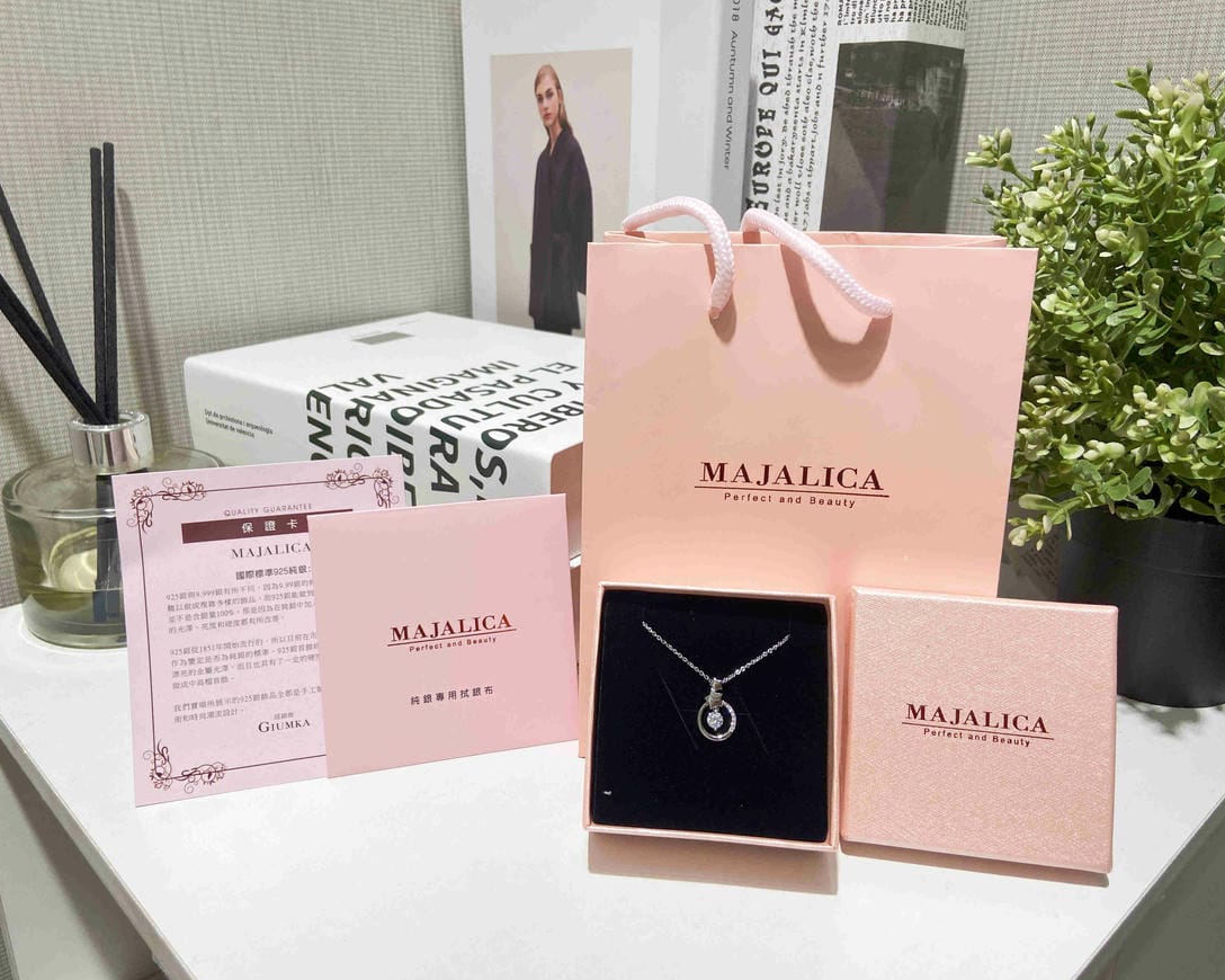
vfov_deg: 51.5
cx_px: 578
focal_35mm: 28
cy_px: 488
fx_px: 1015
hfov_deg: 62.2
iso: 50
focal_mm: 4.25
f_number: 1.8
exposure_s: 1/120
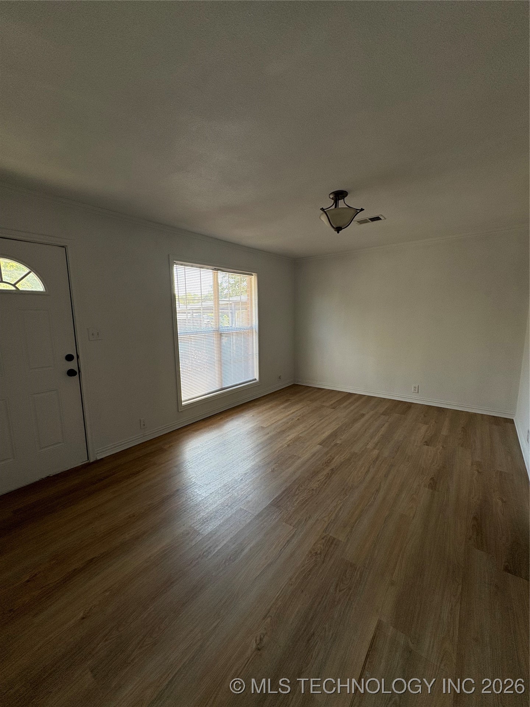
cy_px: 354
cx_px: 265
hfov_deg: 85.7
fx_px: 286
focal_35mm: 14
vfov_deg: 102.1
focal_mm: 2.22
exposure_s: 1/127
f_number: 2.2
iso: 100
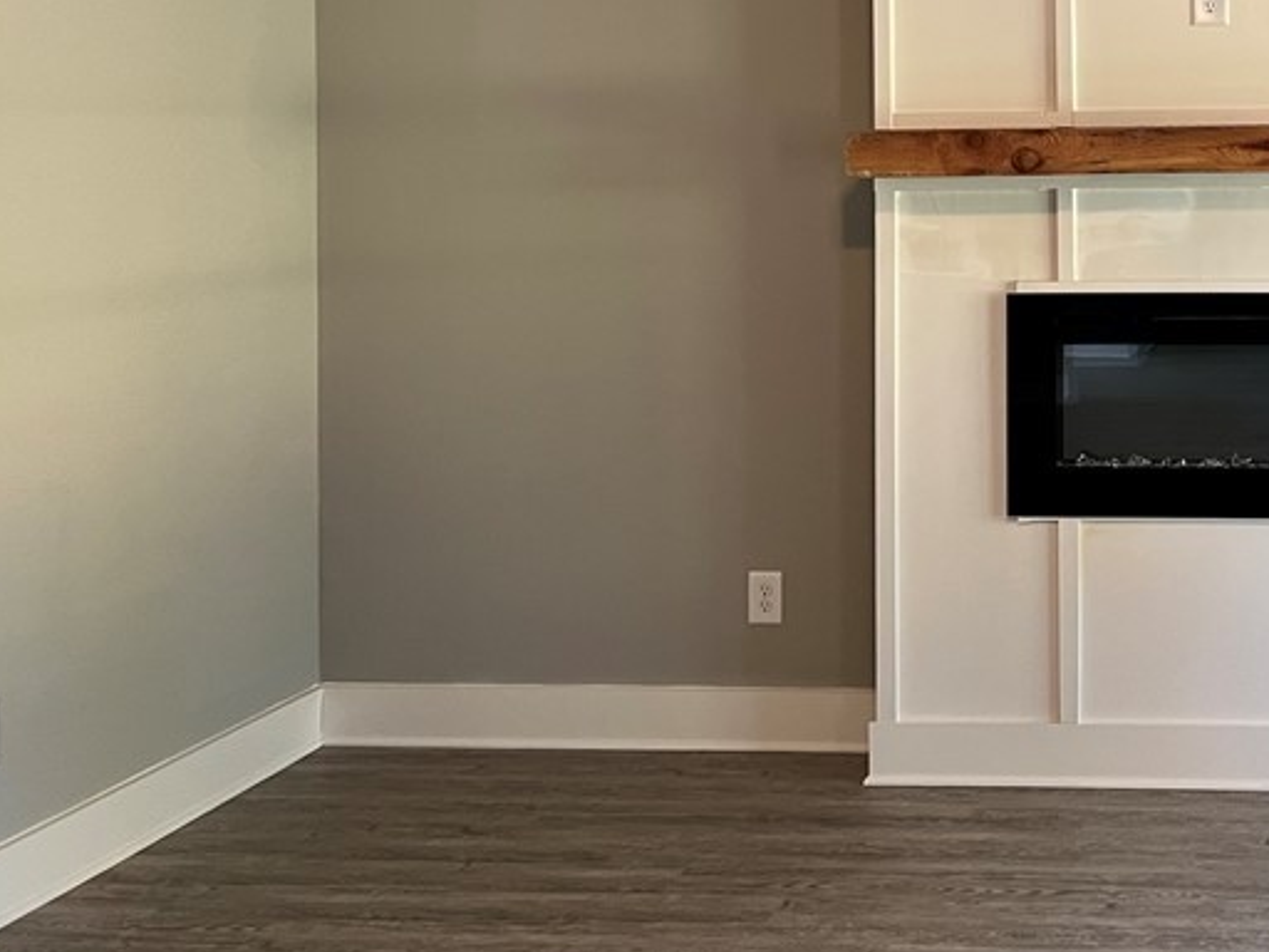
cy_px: 117
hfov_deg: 34.1
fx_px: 1906
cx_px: 1217
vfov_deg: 27.2
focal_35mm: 52
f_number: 1.5
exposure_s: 1/60
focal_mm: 5.7
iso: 125
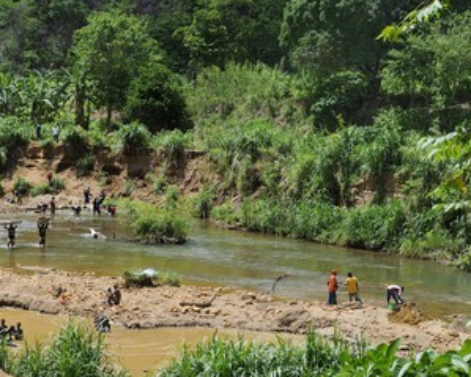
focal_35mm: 99
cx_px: 148
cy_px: 207
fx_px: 1380
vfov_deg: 15.5
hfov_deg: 19.3
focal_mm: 75
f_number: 11
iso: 400
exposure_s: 1/400
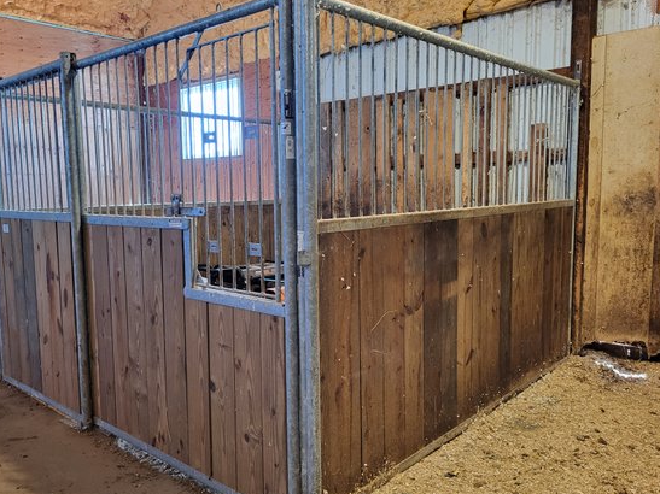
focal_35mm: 30
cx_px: 297
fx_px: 572
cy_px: 257
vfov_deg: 46.8
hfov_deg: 59.9
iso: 320
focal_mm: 5.4
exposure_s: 1/40
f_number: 1.8
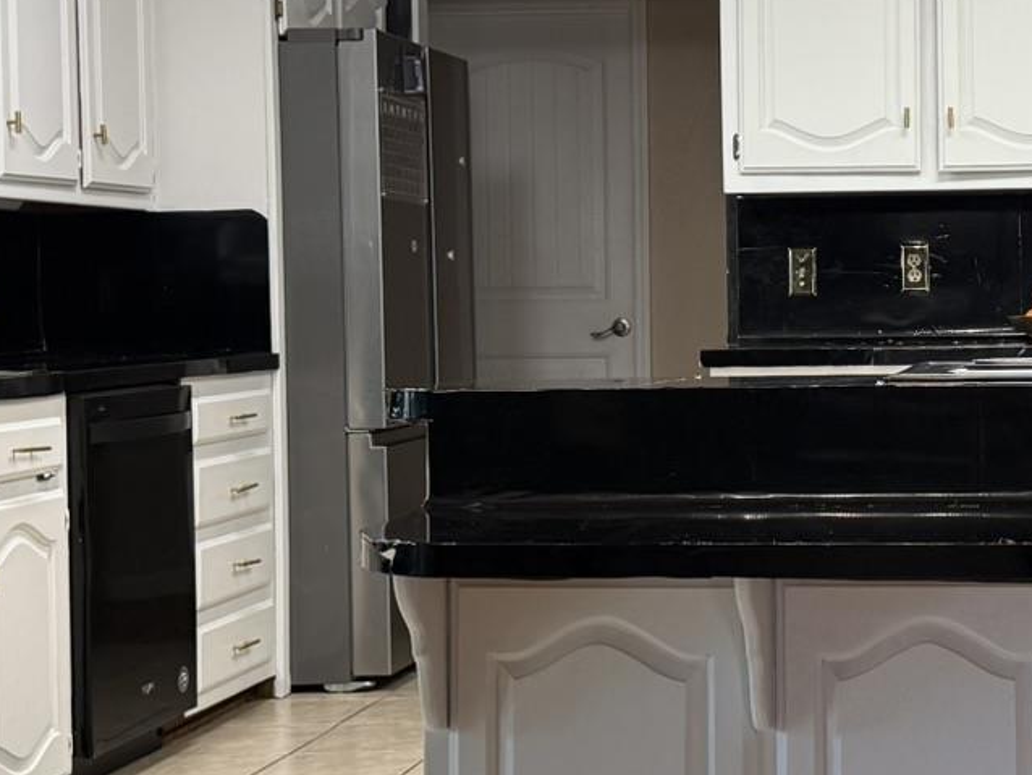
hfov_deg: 24.7
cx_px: 886
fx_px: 2296
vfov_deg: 19.1
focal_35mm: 77
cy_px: 299
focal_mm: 6.76
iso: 160
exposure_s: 1/115
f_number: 1.78
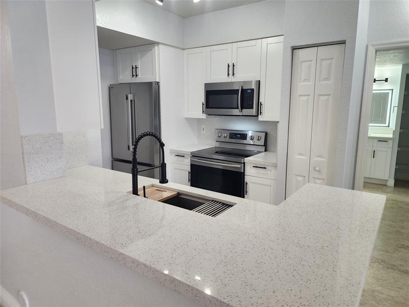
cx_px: 204
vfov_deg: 58.9
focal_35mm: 23
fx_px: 272
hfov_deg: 73.9
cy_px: 154
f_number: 1.8
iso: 250
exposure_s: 1/120
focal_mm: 6.4
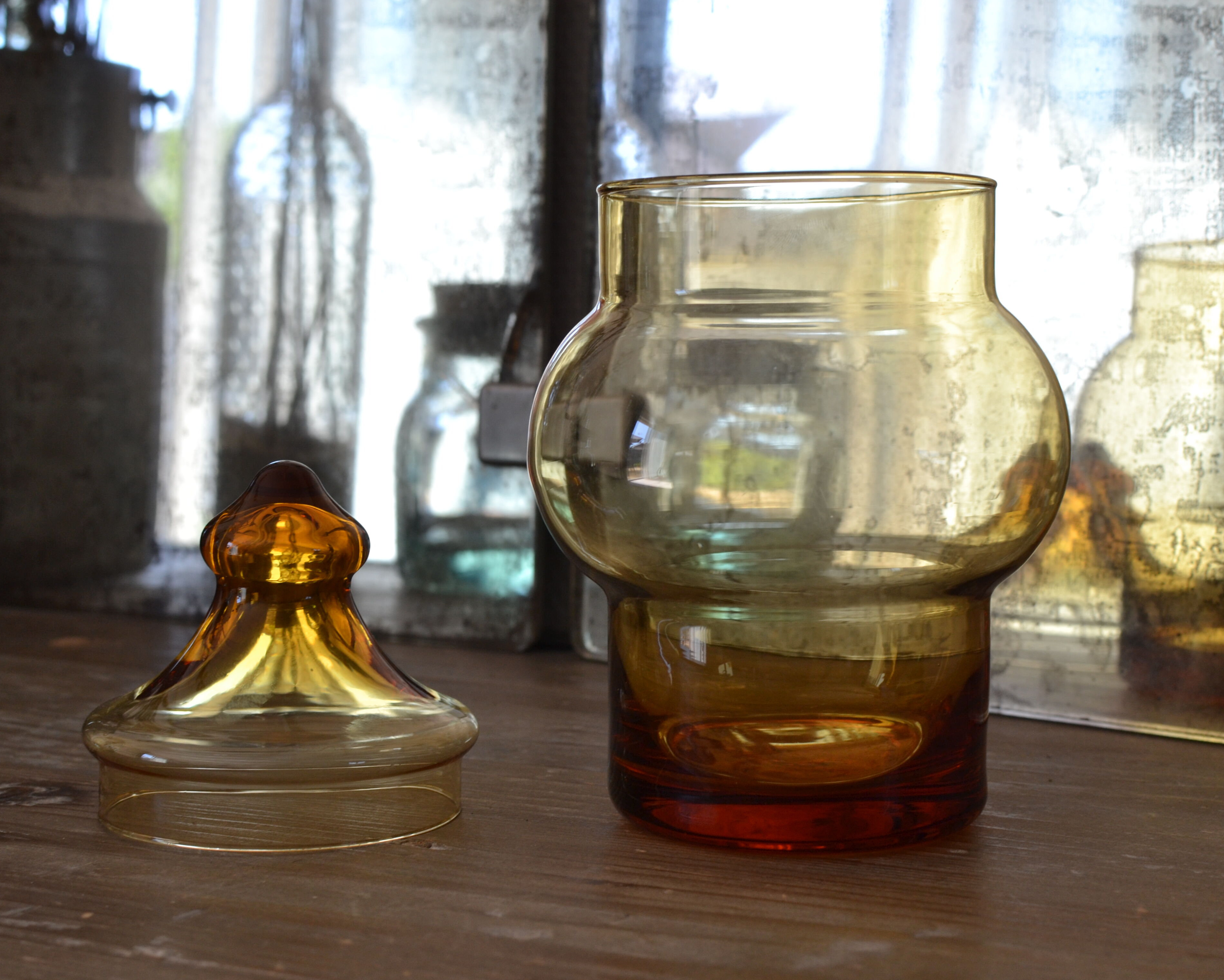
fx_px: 2158
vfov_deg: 25.6
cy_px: 488
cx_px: 633
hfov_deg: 31.7
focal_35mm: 60
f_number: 5.6
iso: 280
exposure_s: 1/125
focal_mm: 35
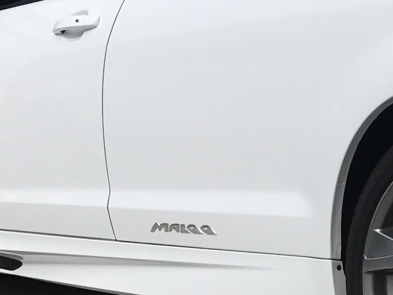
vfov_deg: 13.0
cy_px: 152
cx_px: 547
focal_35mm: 114
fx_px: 1295
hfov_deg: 16.1
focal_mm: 3.99
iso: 20
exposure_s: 1/2083
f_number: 1.8
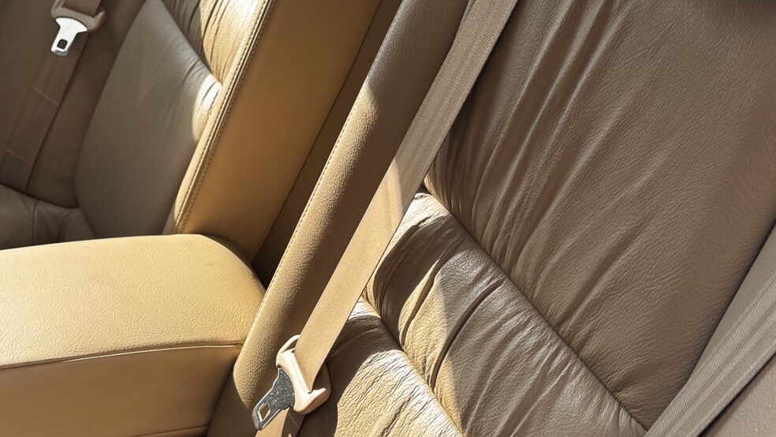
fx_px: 1400
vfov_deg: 17.6
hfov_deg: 30.3
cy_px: 357
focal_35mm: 68
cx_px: 164
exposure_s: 1/1059
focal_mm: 6.76
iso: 80
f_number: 1.78
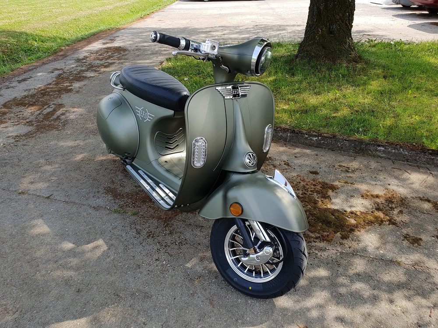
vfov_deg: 53.1
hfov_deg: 67.3
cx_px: 219
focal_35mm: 26
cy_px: 164
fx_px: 329
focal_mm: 4.3
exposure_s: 1/405
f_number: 2.4
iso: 50
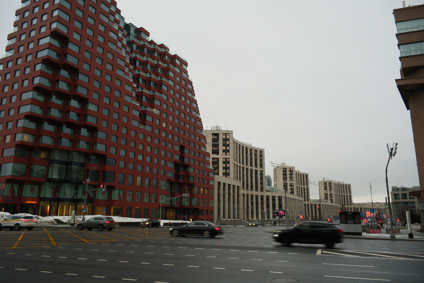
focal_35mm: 27
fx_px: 318
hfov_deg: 67.4
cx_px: 212
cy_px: 142
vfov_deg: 47.9
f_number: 8
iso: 1250
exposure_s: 1/60
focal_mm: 18
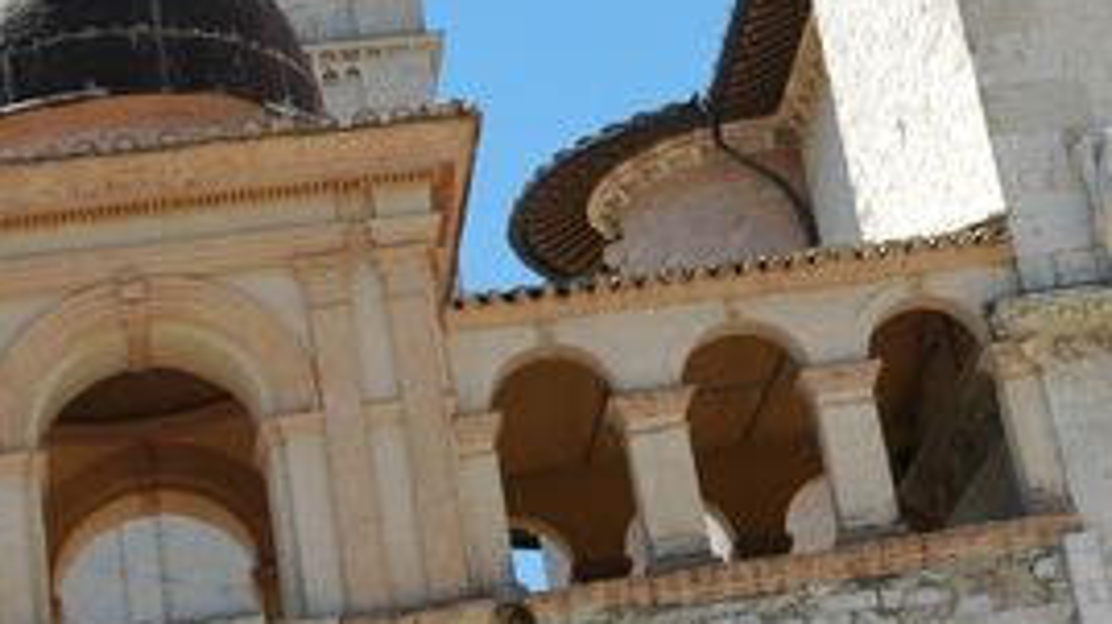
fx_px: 4185
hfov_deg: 14.9
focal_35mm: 142
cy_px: -64
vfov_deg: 8.5
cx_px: 1120
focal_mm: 38
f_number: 10
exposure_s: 1/400
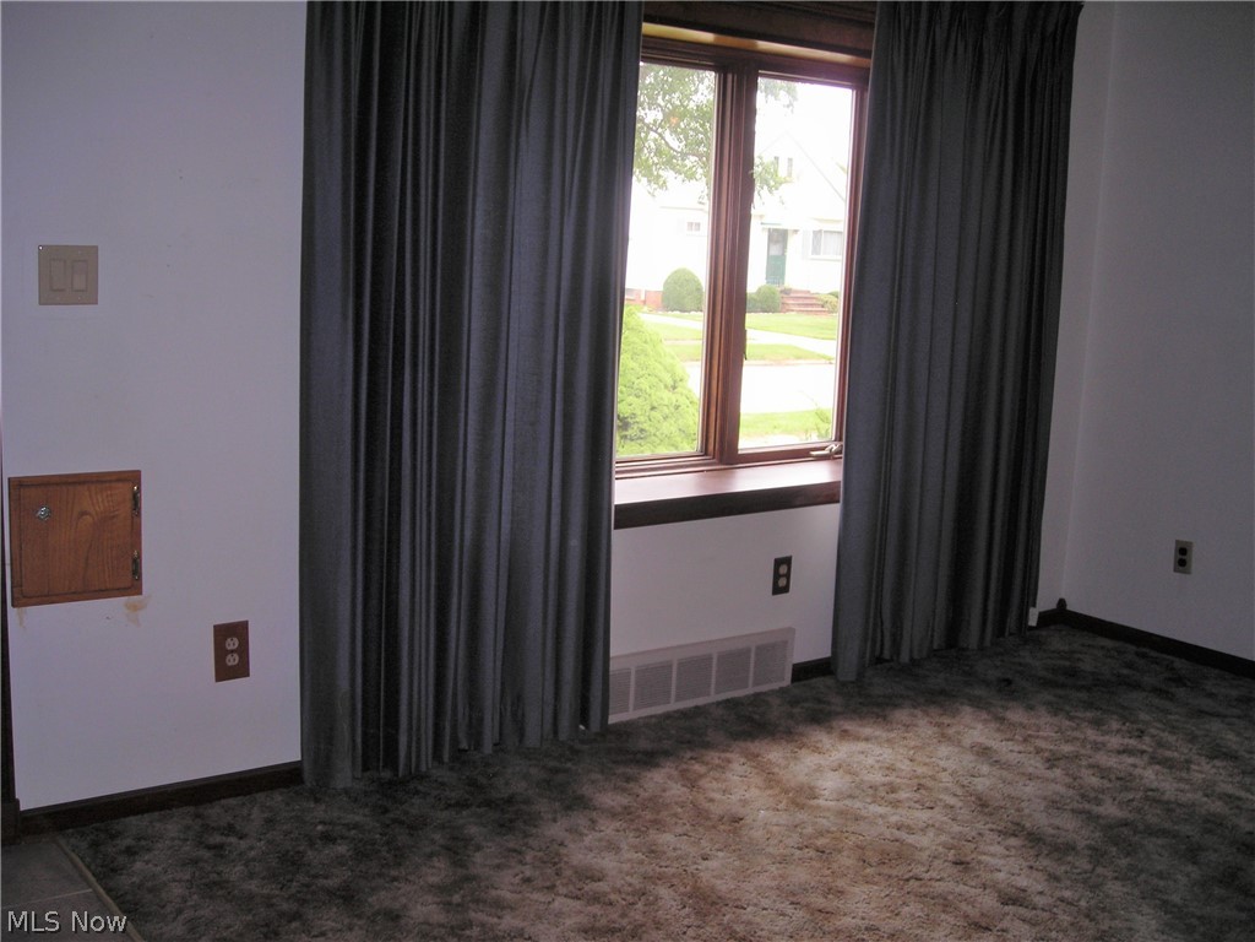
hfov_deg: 49.0
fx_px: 1378
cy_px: 471
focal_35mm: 38
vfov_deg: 37.7
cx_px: 628
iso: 50
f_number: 3.2
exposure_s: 1/30
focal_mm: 6.3
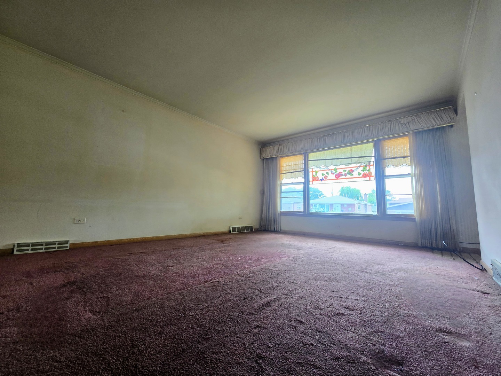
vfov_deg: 89.9
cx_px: 250
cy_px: 188
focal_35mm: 13
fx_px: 188
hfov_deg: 106.2
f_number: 2.2
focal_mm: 2.2
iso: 100
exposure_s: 1/60.2
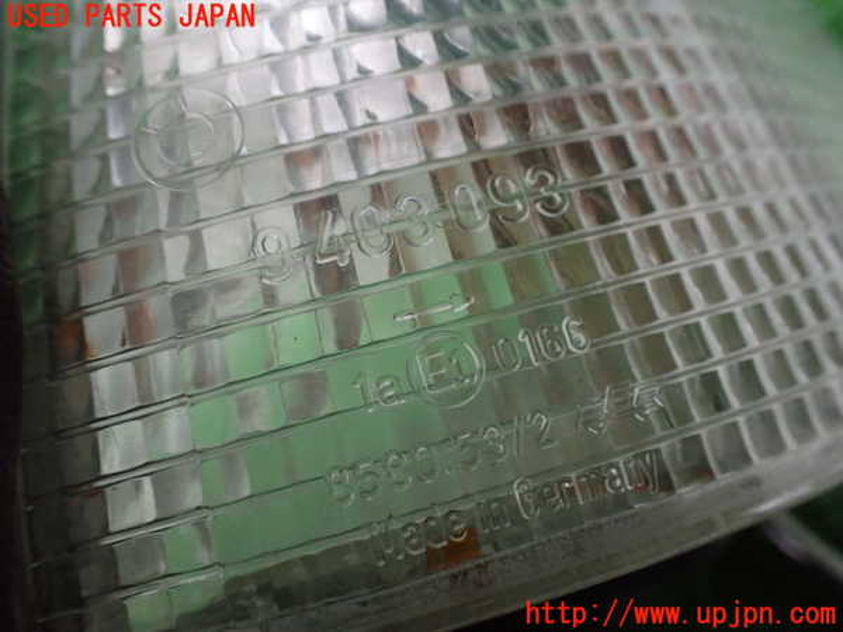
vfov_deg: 46.8
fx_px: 731
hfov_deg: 60.0
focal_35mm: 30
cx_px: 422
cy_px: 316
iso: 800
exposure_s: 1/100
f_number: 2.3
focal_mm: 5.4
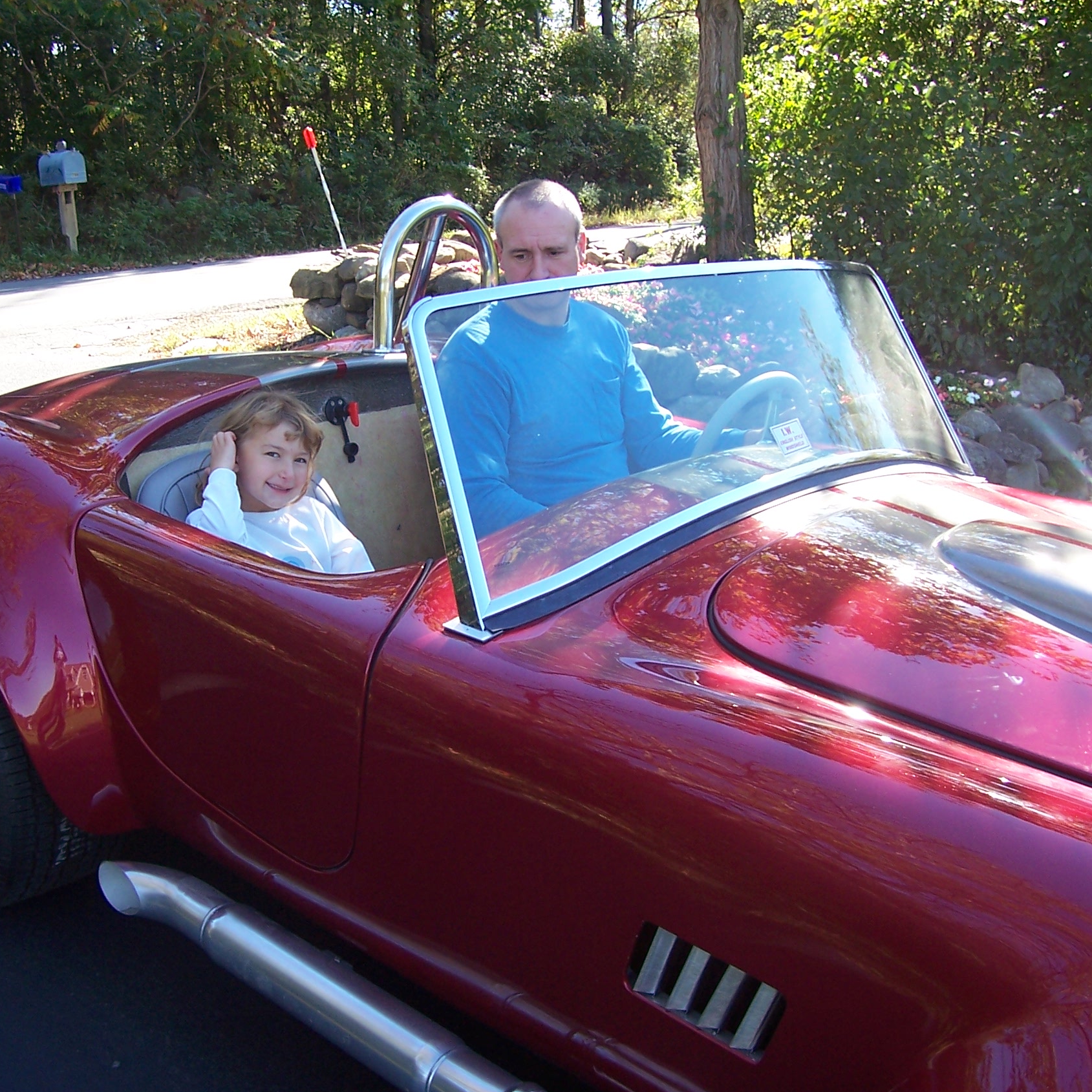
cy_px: 553
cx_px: 456
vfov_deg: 40.9
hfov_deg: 40.8
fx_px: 1463
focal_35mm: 41
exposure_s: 1/180
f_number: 2.7
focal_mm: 5.6
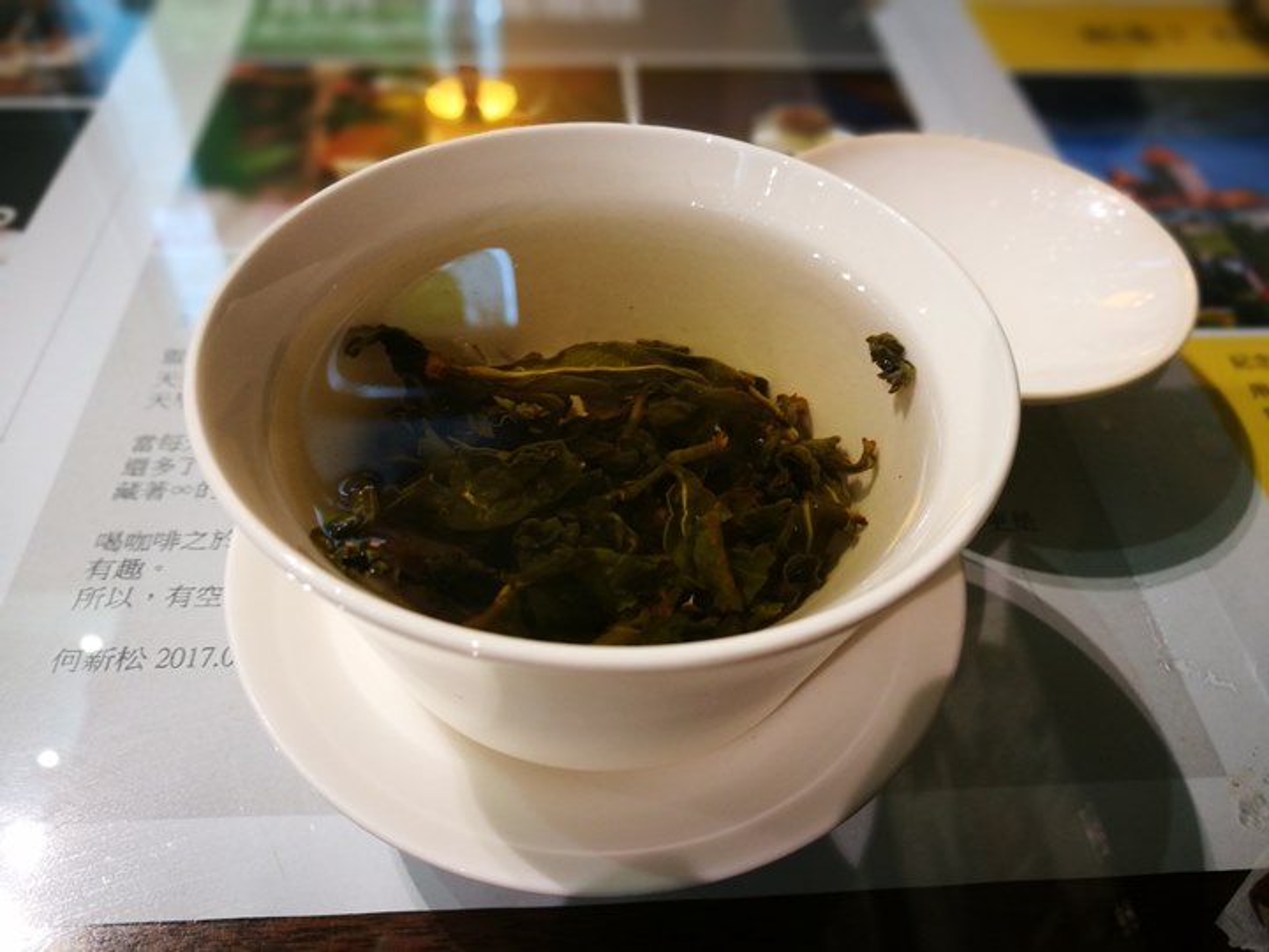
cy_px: 476
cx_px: 634
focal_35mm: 27
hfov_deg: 65.3
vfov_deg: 51.4
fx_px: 990
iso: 160
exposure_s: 1/30
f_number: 4
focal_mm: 4.5
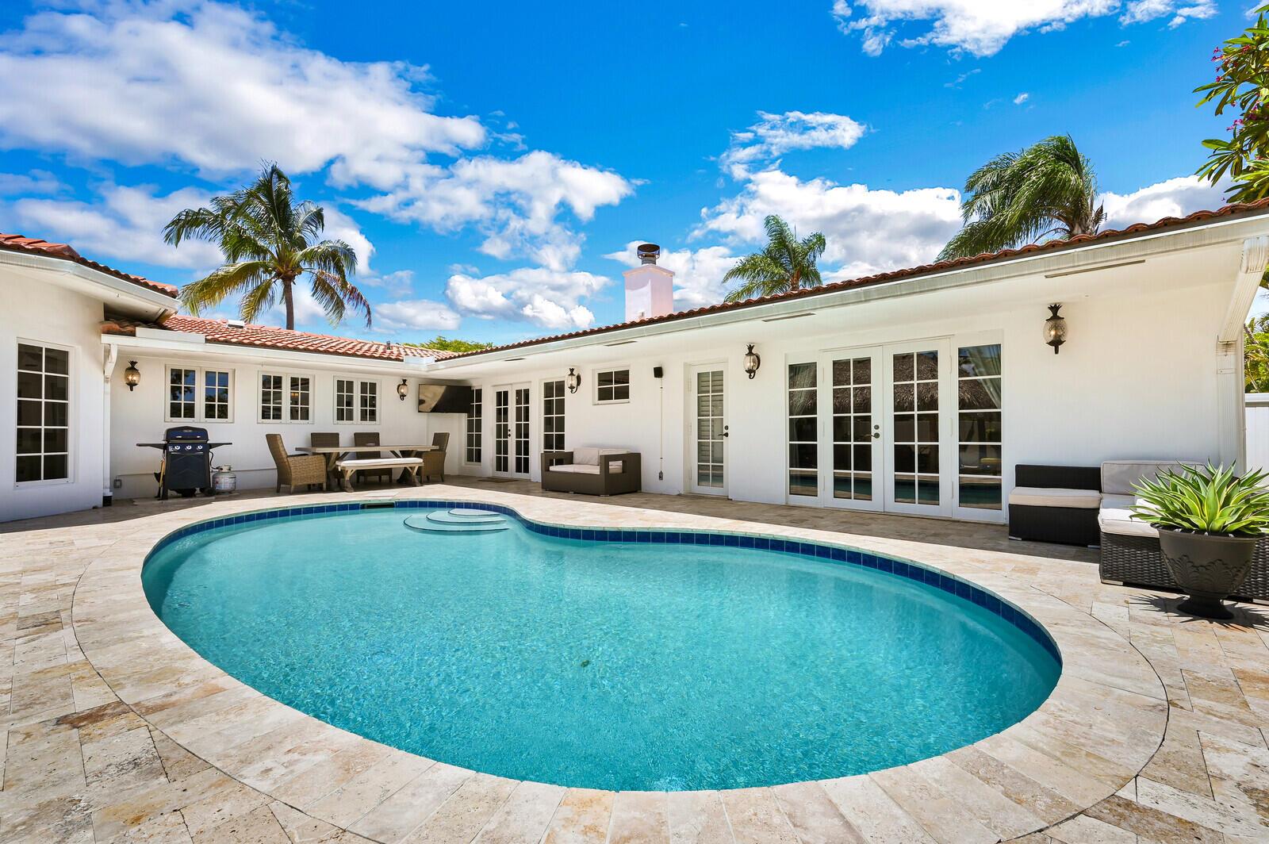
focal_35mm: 16
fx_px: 546
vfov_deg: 75.4
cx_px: 634
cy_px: 422
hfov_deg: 98.6
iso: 280
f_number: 11
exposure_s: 1/1500
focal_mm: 15.5
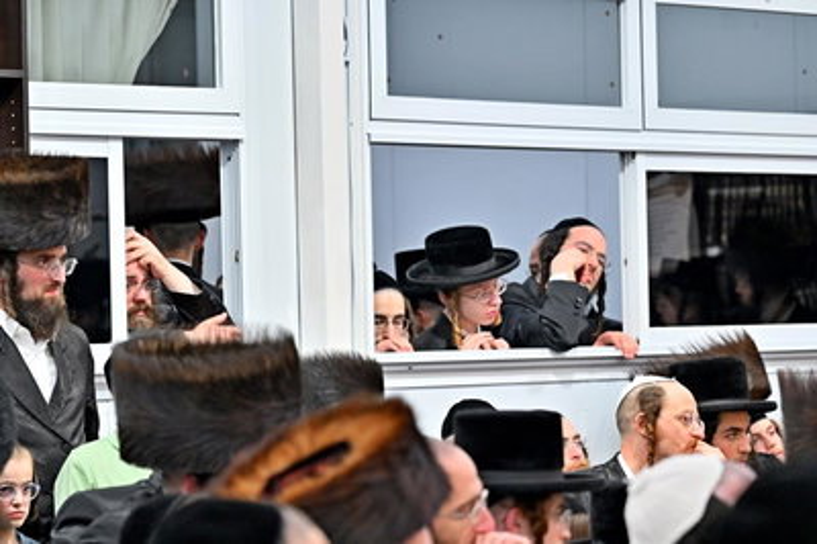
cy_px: 272
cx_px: 408
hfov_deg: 11.4
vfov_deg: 7.6
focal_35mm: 180
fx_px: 4082
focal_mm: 120
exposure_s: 1/200
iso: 800
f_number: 4
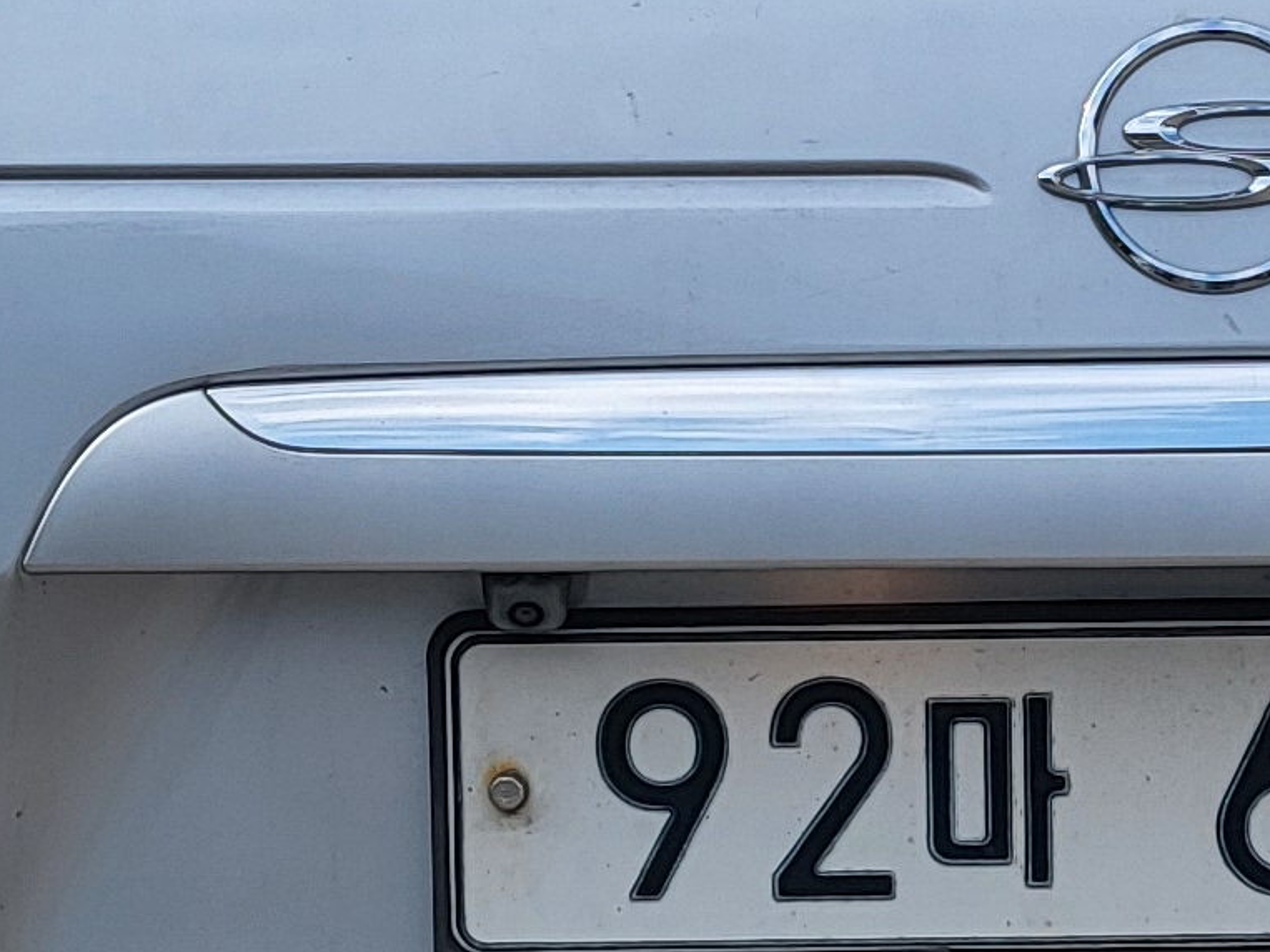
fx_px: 5099
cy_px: 544
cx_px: 1142
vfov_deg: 10.7
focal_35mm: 139
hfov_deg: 14.1
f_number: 1.8
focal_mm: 3.98
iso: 12
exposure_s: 1/532
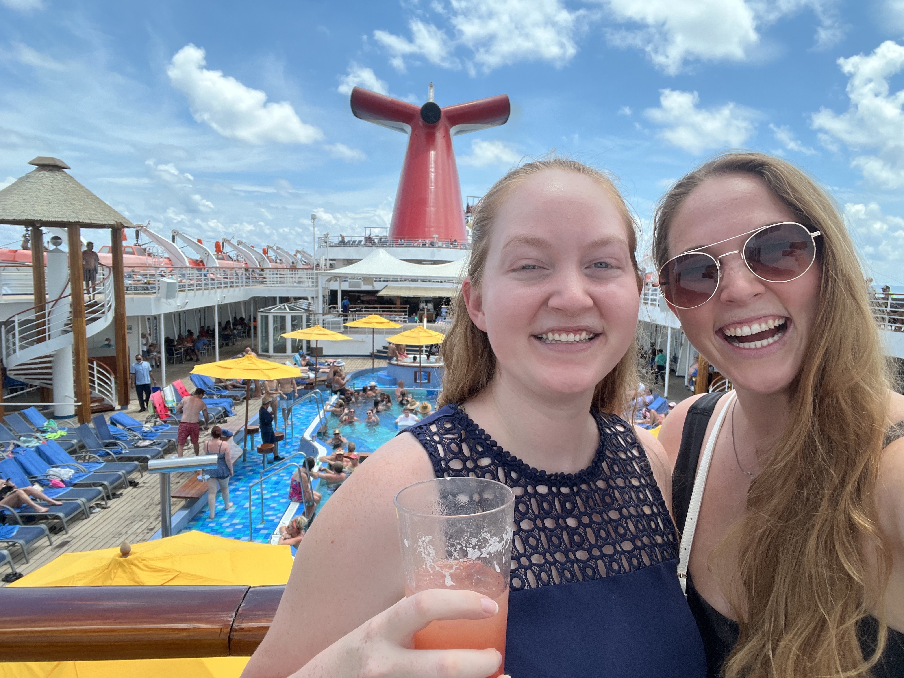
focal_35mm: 23
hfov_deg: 73.9
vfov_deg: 58.9
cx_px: 452
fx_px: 601
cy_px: 339
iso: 32
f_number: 2.2
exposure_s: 1/458
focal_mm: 2.71
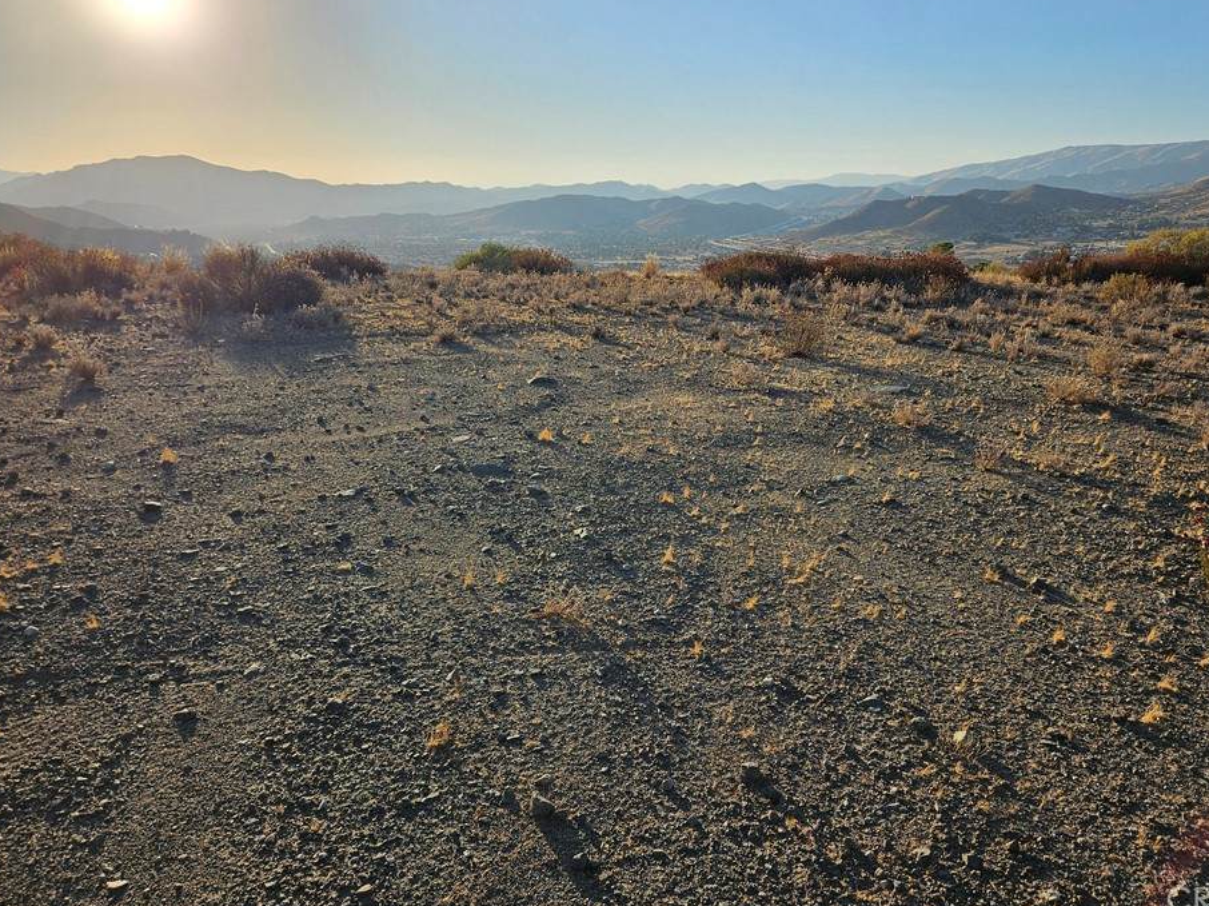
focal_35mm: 26
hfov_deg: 67.1
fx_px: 908
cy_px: 406
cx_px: 669
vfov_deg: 52.9
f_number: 1.8
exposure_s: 1/2417
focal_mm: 5.4
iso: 25
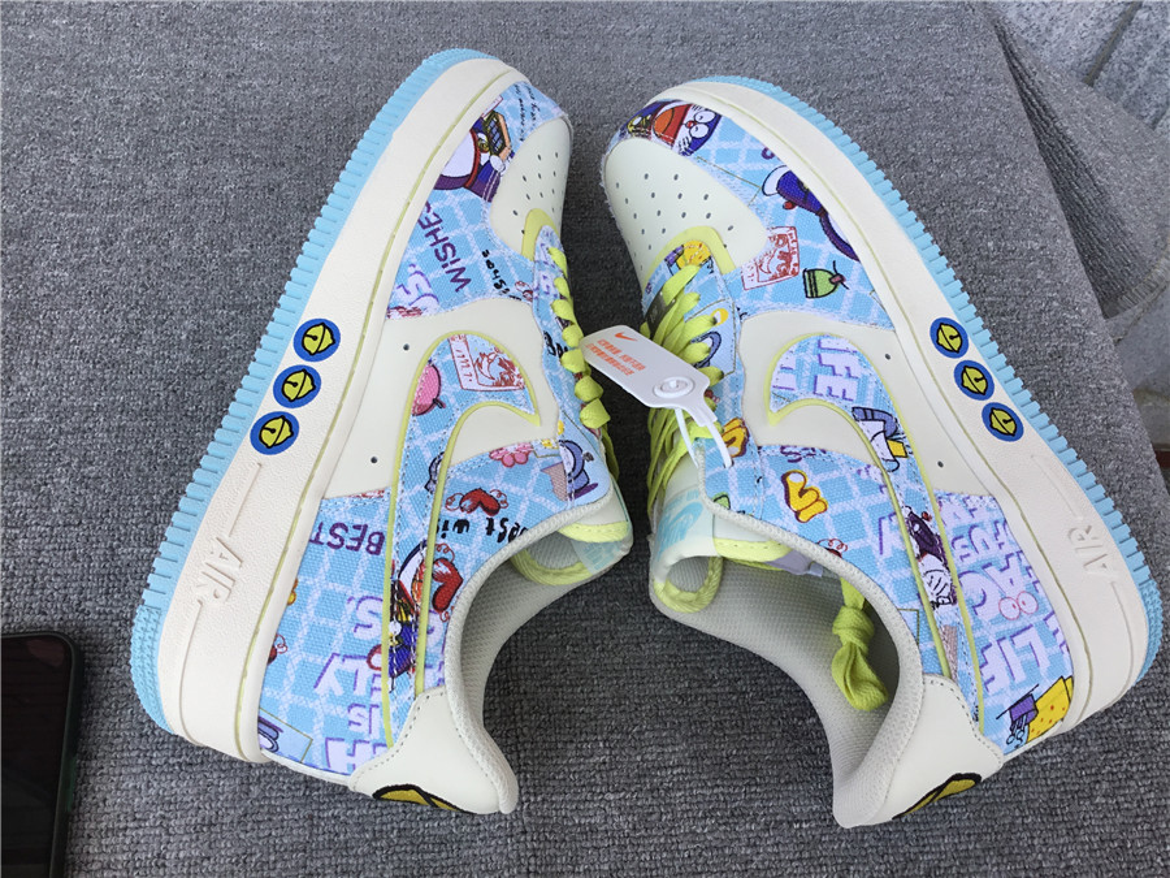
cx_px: 585
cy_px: 439
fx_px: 1048
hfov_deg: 58.4
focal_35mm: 31
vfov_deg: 45.4
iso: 25
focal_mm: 3.3
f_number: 2.4
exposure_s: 1/196
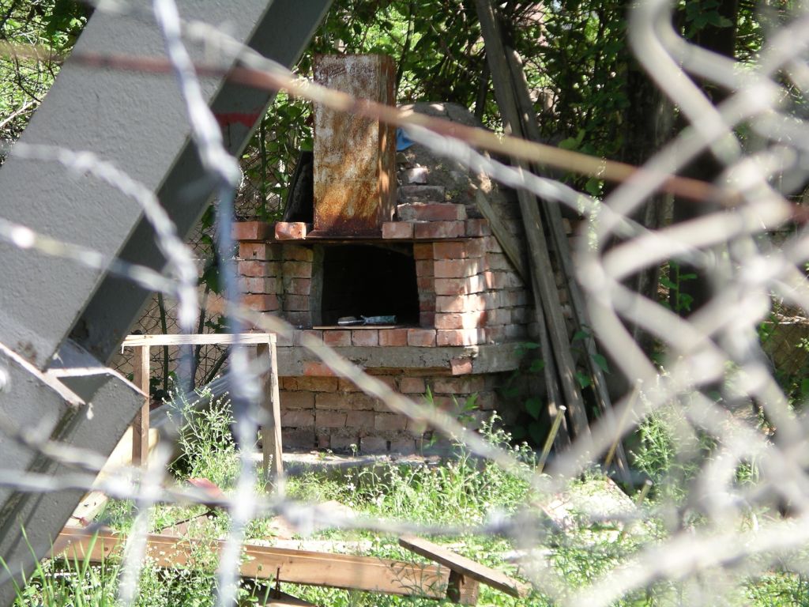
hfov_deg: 14.7
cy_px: 304
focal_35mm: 134
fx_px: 3132
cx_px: 404
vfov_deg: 11.1
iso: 64
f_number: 4.2
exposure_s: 1/200
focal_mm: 27.8
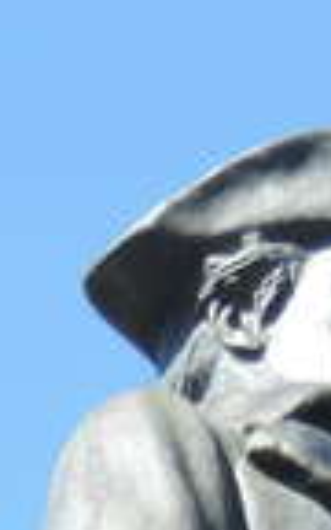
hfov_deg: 3.0
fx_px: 6380
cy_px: 1413
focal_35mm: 442
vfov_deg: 4.6
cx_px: 622
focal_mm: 13.3
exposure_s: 1/200
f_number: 3.9
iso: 80
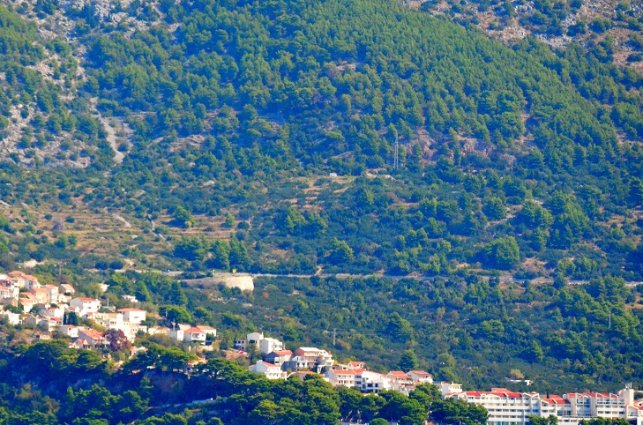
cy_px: 209
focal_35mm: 411
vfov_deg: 3.3
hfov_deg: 5.0
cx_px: 225
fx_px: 7322
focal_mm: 200
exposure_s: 1/8000
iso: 3600
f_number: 5.3
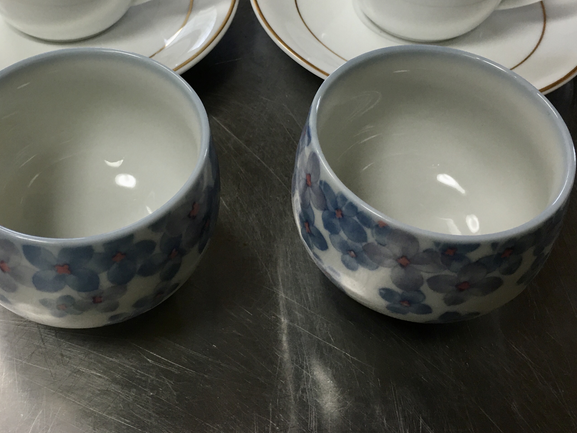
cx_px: 242
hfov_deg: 41.1
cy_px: 113
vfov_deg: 31.0
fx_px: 767
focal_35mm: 46
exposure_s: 1/15
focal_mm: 4.15
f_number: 2.2
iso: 32
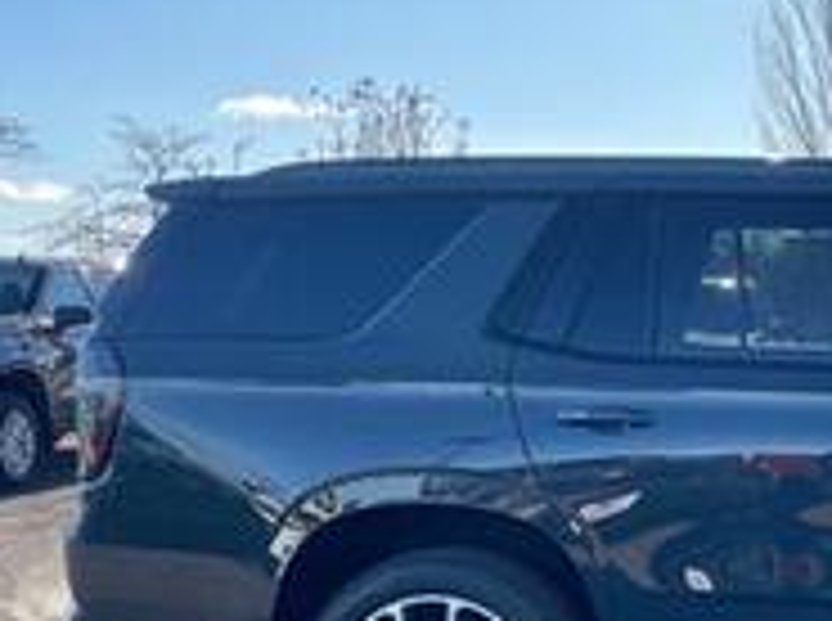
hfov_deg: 25.6
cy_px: 531
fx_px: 1703
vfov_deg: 20.3
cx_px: 899
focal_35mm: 71
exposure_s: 1/658
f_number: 1.6
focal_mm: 4.2
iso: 32
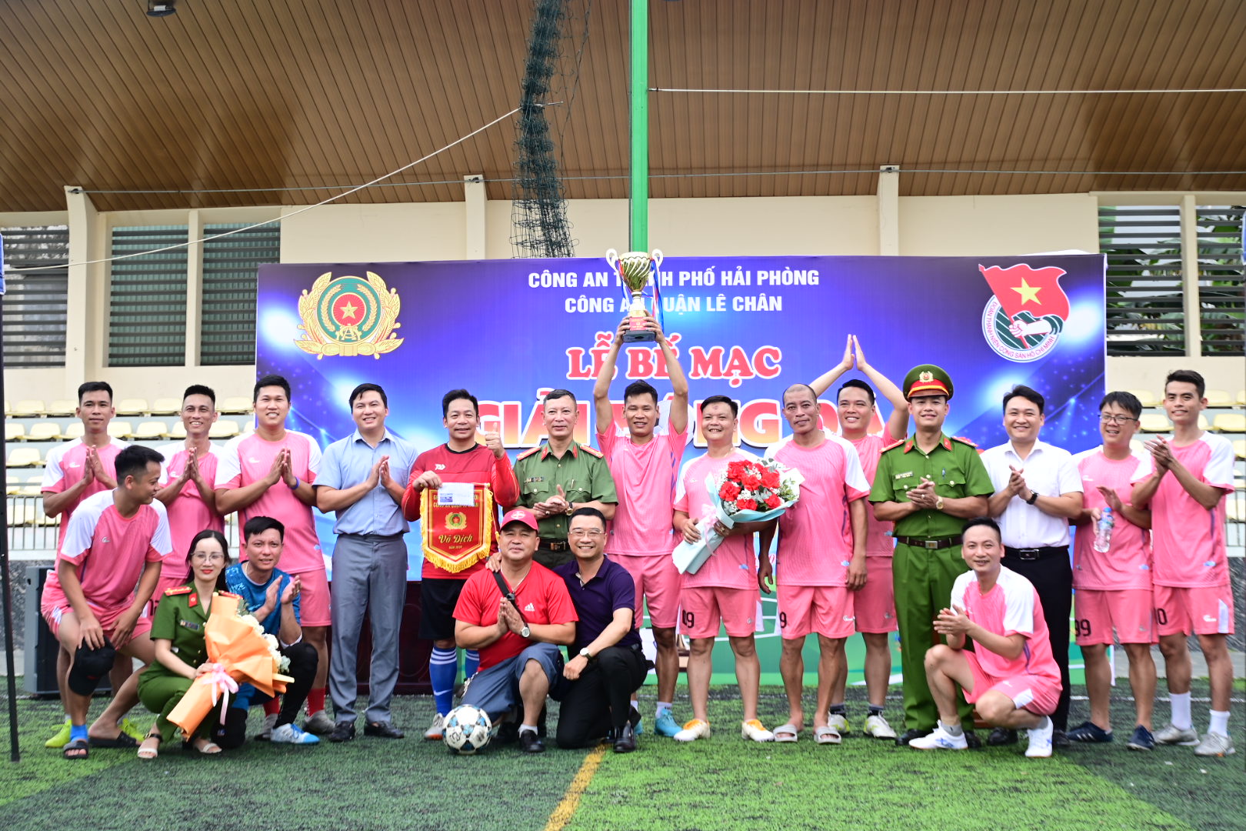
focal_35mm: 48
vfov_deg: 28.1
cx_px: 623
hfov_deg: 41.1
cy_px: 416
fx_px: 1661
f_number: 4
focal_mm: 32
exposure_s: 1/200
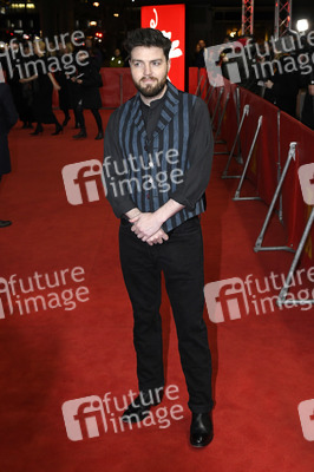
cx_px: 157
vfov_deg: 46.4
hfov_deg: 31.8
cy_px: 236
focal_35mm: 42
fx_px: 550
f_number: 5
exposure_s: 1/200
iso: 1600
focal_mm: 28
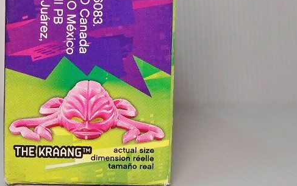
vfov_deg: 24.8
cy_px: 70
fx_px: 421
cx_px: 88
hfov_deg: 38.2
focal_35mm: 52
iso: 160
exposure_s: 1/40
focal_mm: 6
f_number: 2.8
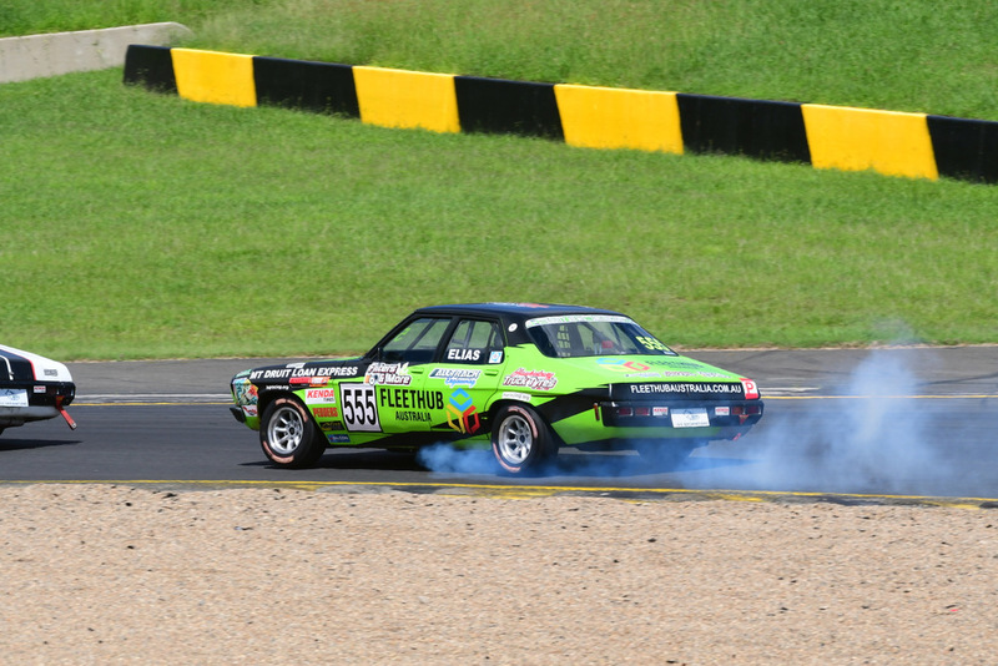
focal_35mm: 405
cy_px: 333
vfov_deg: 3.4
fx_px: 11231
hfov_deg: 5.1
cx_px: 499
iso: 400
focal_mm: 270
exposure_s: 1/500
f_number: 13
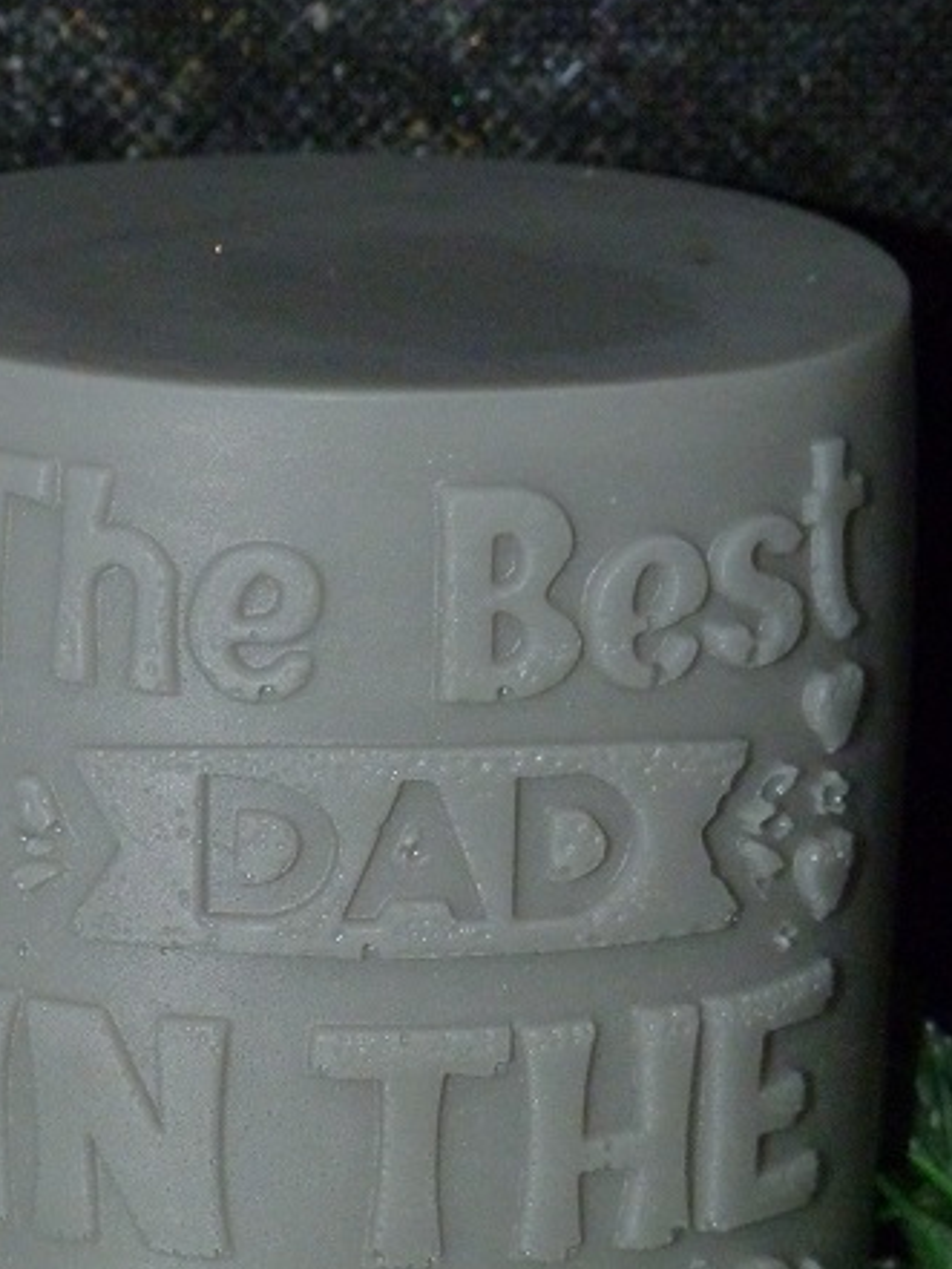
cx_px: 371
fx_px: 7110
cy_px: 883
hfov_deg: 7.7
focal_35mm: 194
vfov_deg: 10.2
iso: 400
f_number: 3.5
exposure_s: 1/125
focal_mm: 17.9
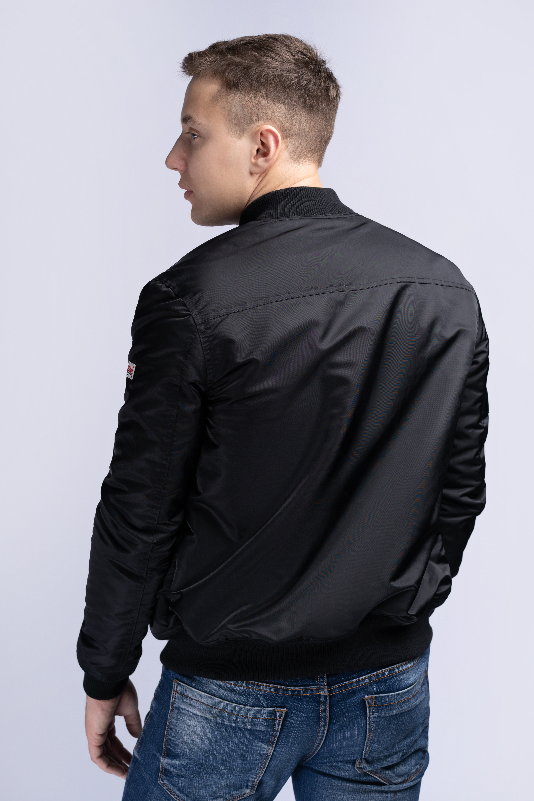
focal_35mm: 55
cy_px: 400
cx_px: 267
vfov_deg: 36.2
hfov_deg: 24.6
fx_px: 1224
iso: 100
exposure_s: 1/160
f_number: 5.6
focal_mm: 55
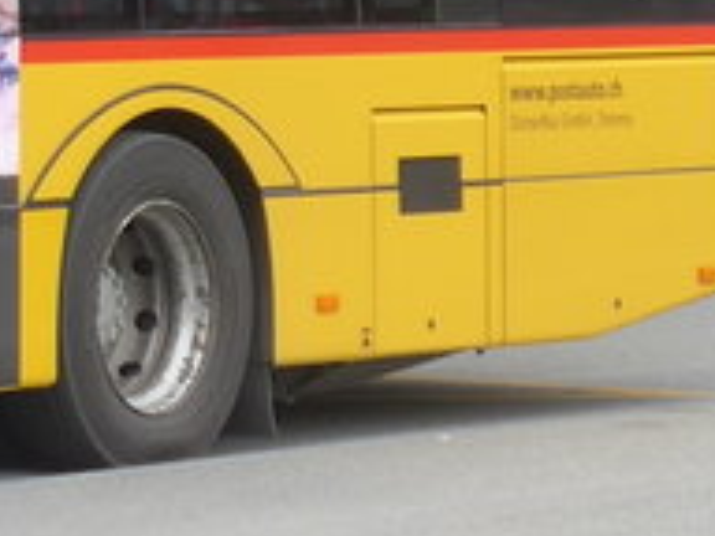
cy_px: -499
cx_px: -1136
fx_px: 7622
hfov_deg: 5.2
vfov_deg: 4.0
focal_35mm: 369
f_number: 3.5
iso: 80
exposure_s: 1/200
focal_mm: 12
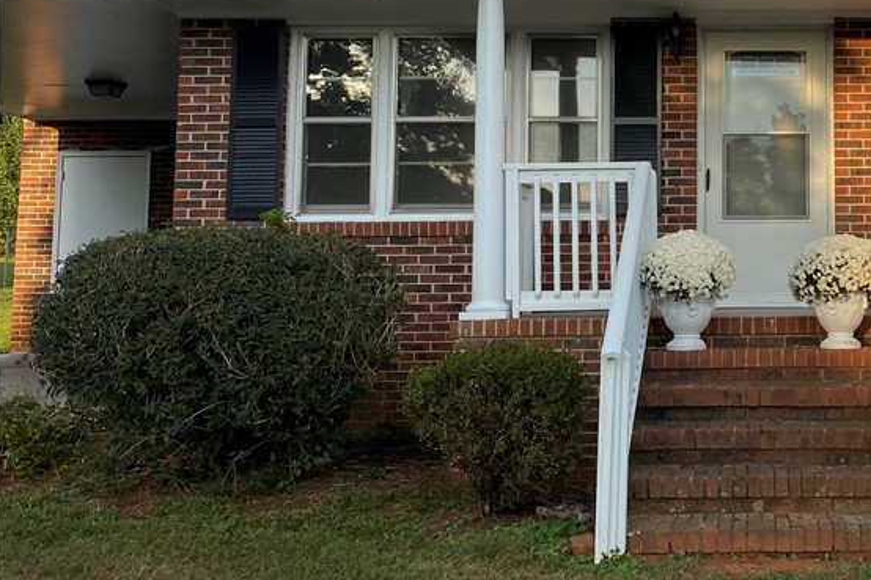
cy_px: 178
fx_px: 1209
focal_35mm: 50
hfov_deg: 36.9
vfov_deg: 26.8
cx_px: 799
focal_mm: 4.25
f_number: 1.8
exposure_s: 1/1157
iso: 32
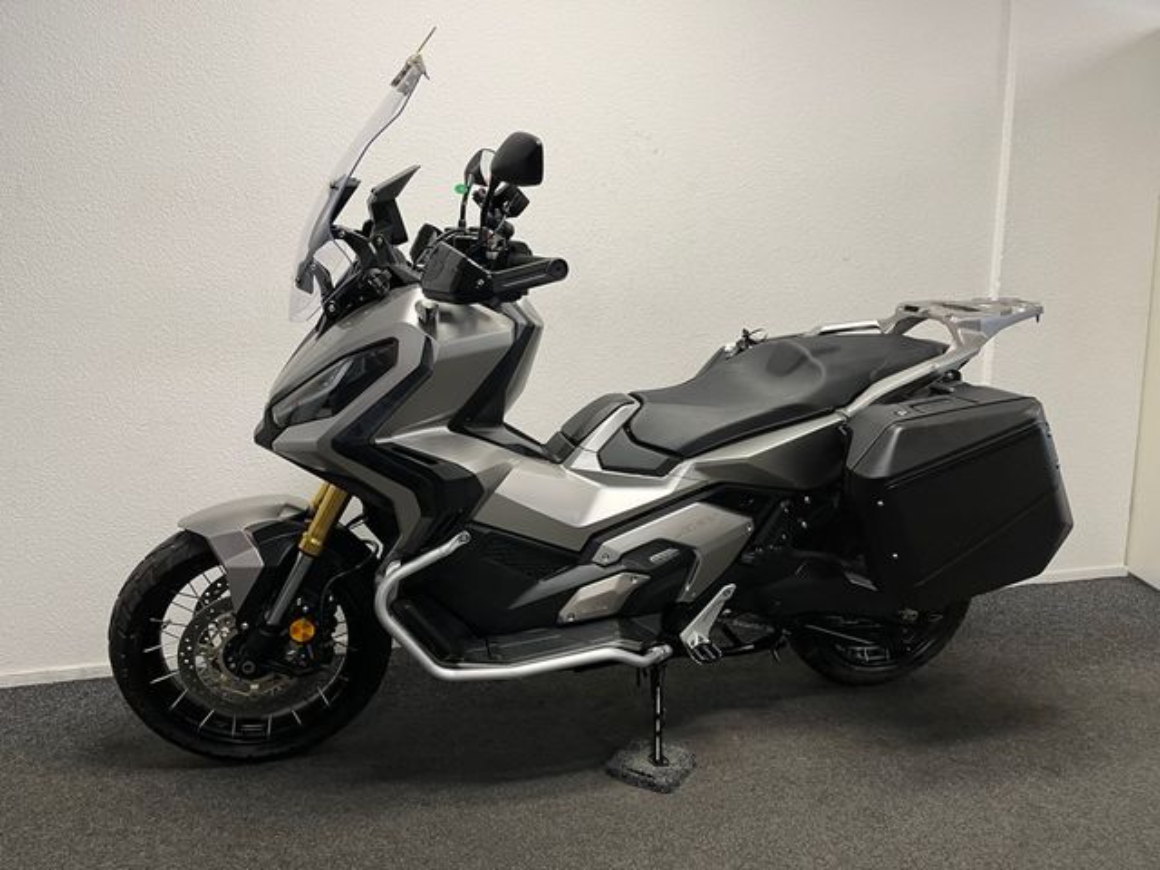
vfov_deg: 53.1
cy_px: 435
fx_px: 871
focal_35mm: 26
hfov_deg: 67.3
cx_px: 580
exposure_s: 1/50
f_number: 1.6
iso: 80
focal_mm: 5.1
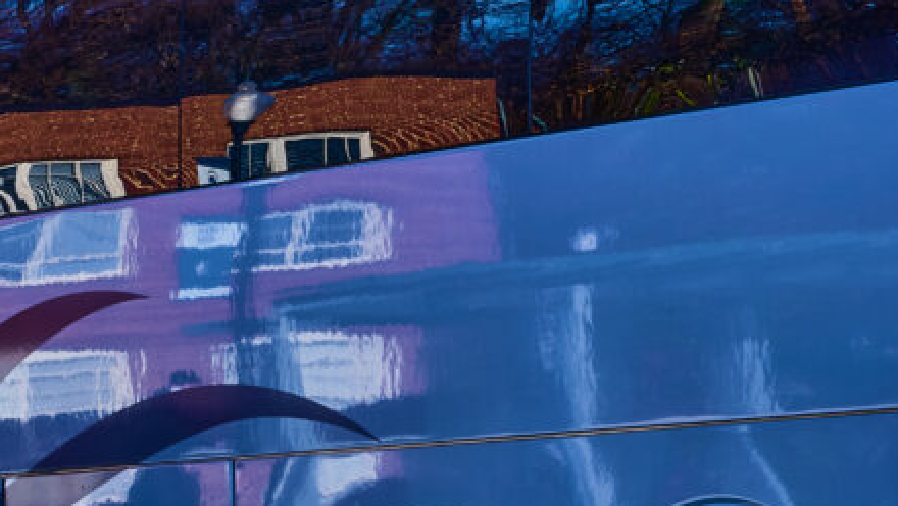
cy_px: 173
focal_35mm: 209
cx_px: 551
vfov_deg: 5.8
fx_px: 4979
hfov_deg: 10.3
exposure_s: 1/15
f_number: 22
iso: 50
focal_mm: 55
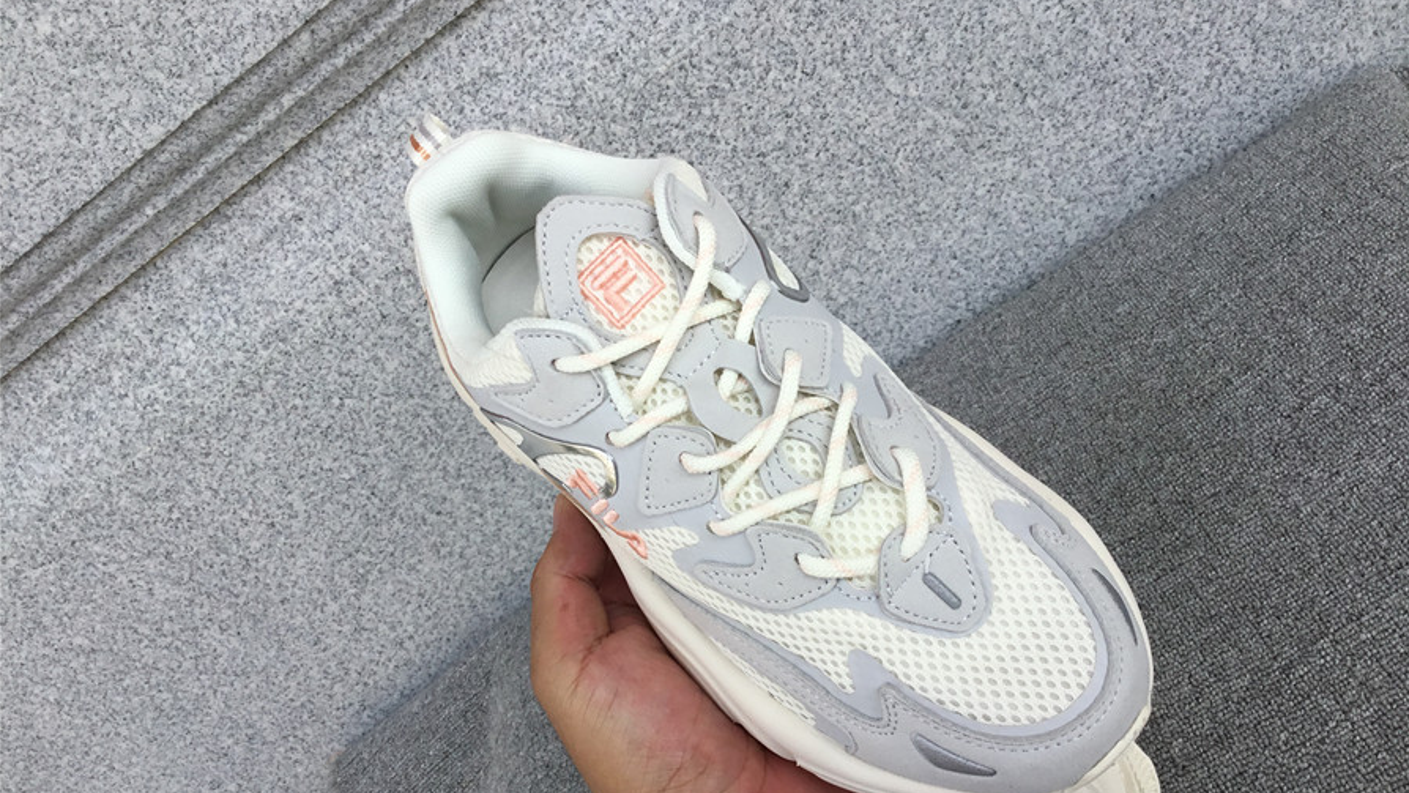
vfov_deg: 34.5
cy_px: 477
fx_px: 1270
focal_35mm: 34
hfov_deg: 58.0
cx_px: 708
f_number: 2.4
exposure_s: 1/657
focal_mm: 3.3
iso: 25
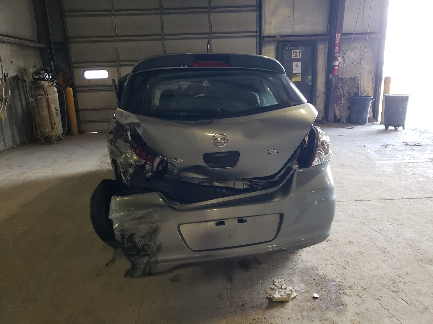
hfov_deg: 67.3
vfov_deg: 53.1
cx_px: 216
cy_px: 162
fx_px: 325
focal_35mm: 26
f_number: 1.5
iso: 80
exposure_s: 1/60.2
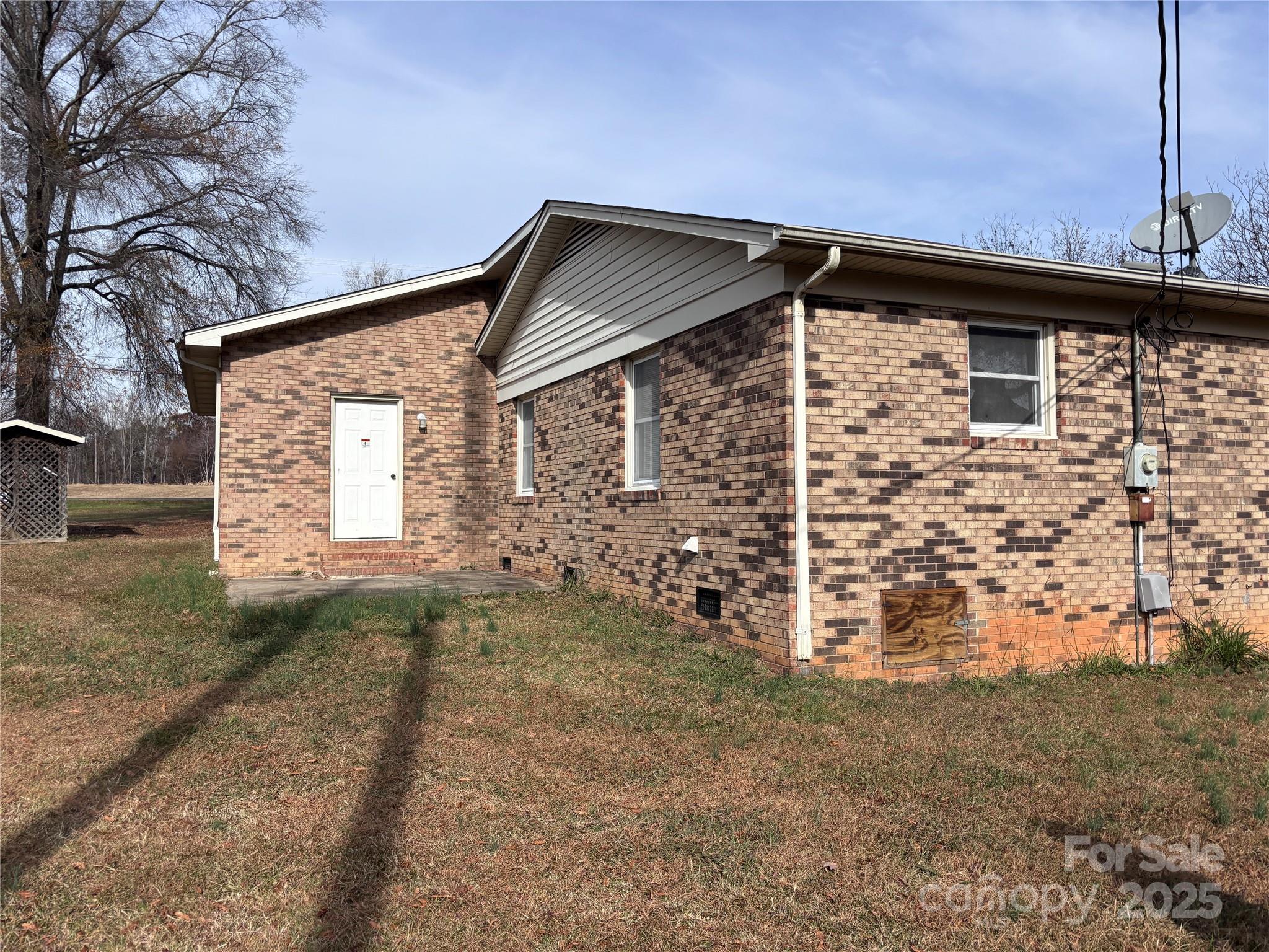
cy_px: 476
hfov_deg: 67.3
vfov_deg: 53.1
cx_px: 634
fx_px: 953
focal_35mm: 26
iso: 50
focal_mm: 5.96
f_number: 1.6
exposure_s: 1/4854
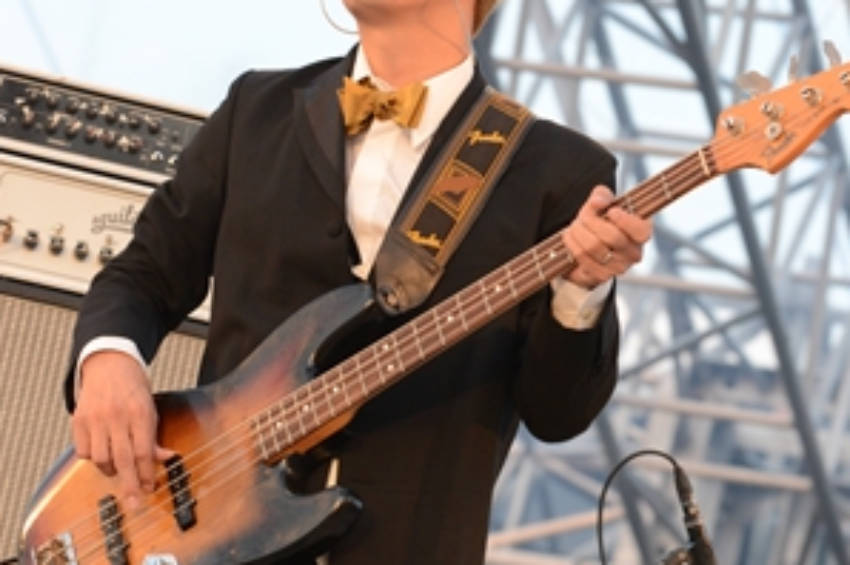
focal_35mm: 302
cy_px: 193
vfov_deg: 4.5
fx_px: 7123
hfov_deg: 6.8
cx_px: 425
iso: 3200
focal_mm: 200
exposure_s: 1/250
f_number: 8
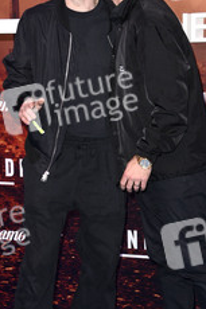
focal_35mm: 113
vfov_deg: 18.1
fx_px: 971
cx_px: 108
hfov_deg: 12.1
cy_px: 171
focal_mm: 65
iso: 320
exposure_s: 1/200
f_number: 5.6
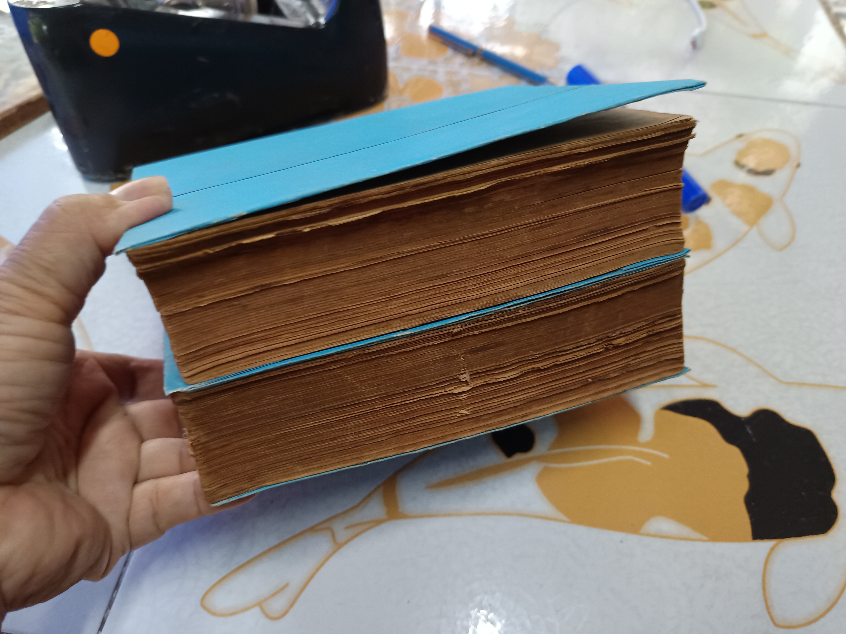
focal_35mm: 24
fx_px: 587
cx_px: 423
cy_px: 317
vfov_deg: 56.8
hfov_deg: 71.6
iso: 967
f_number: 1.7
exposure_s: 1/33.3
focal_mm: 5.31
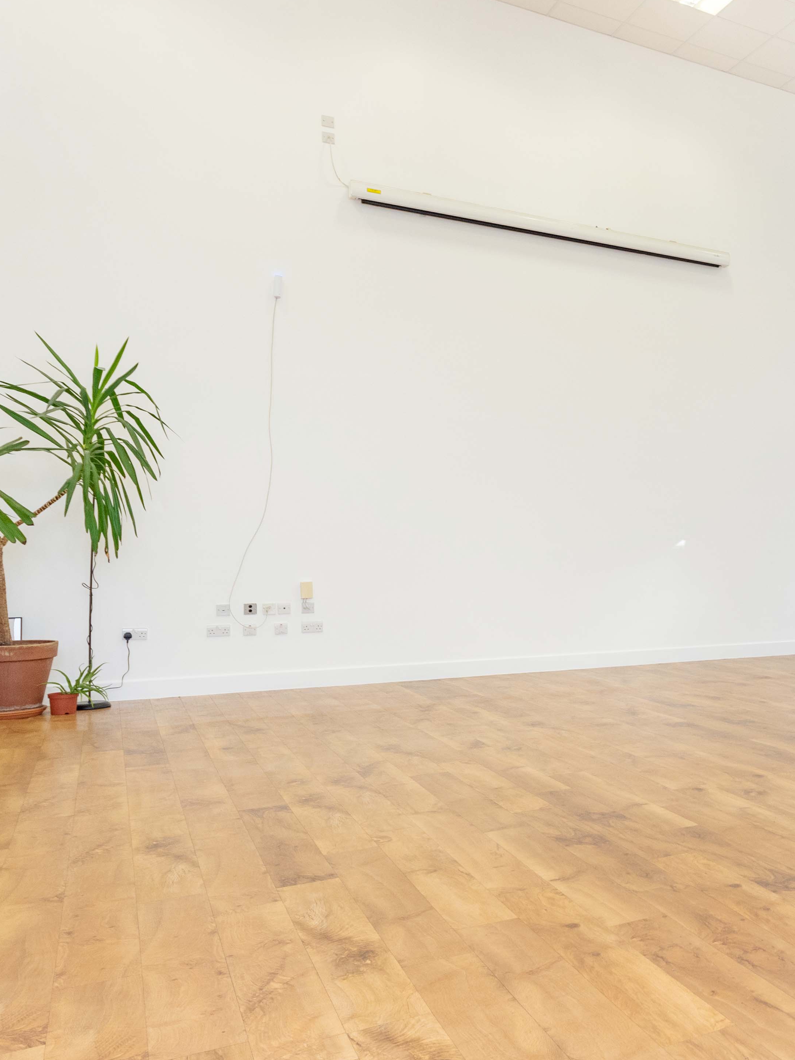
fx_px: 1041
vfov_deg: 53.9
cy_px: 555
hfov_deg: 35.9
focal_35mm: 34
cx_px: 866
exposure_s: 1/80
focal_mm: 17
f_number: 6.3
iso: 400
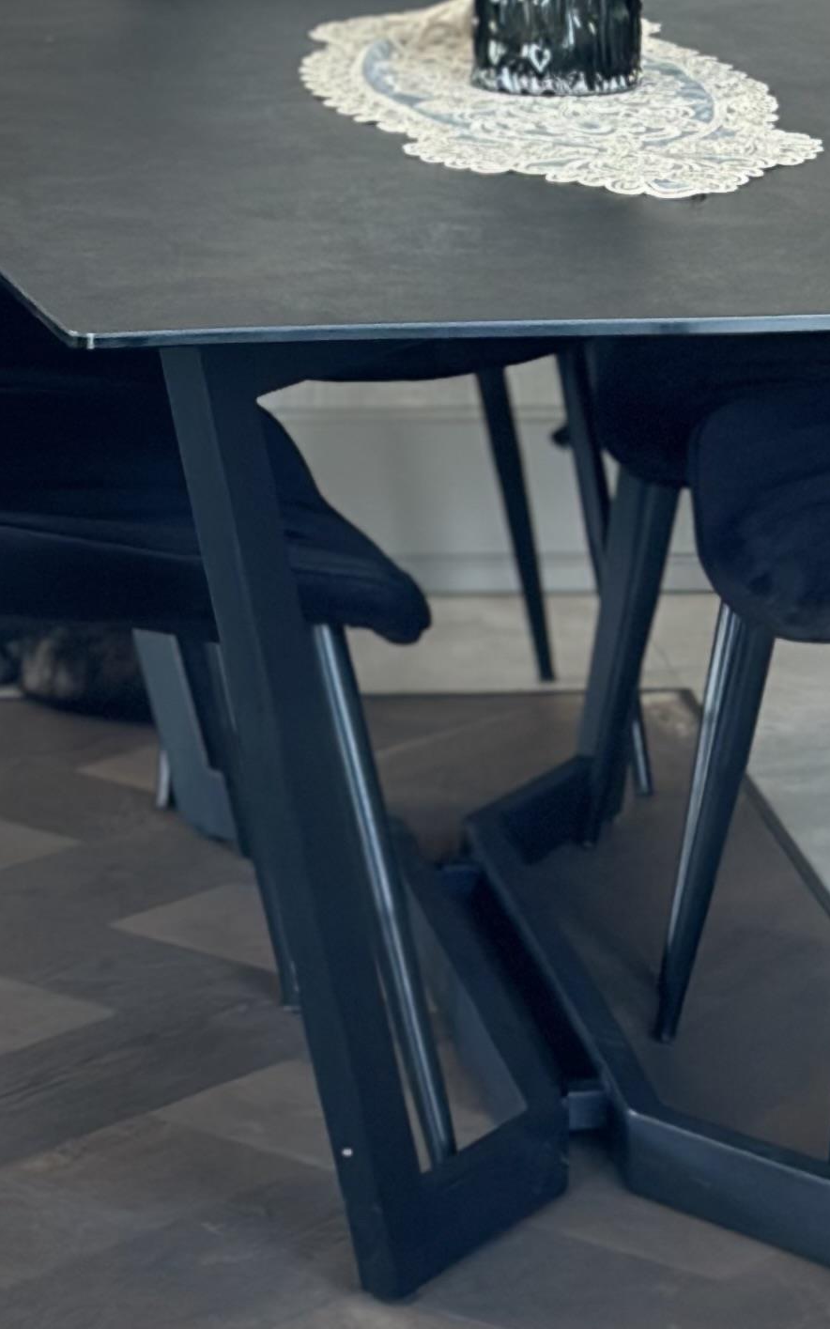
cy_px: 240
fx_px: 5249
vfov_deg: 14.3
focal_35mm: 145
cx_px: -535
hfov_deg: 8.8
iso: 125
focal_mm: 6.86
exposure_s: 1/67
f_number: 1.78
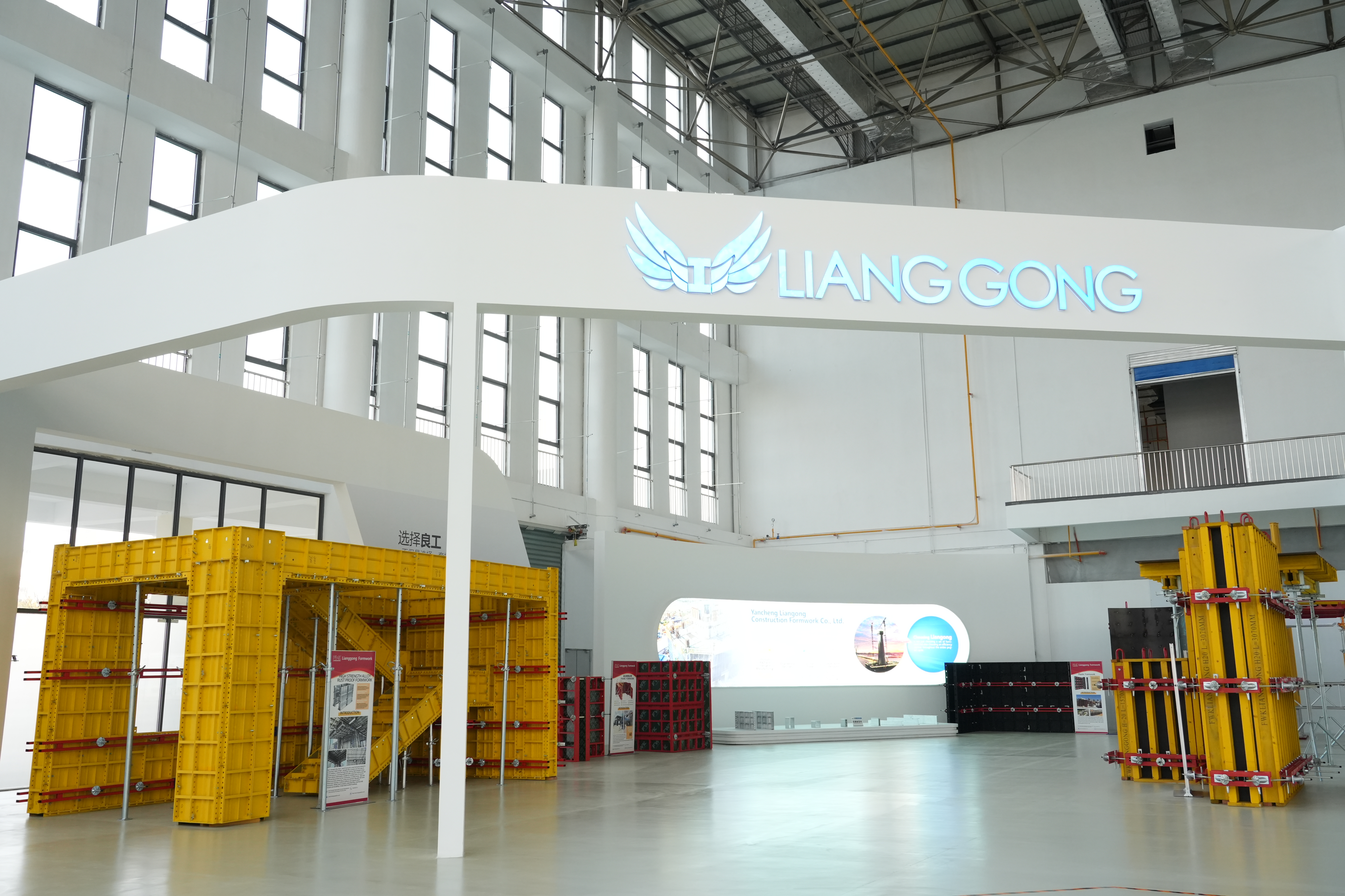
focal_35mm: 30
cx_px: 672
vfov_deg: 43.6
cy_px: 448
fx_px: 1121
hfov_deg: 61.9
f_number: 8
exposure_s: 1/100
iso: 1600
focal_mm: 30
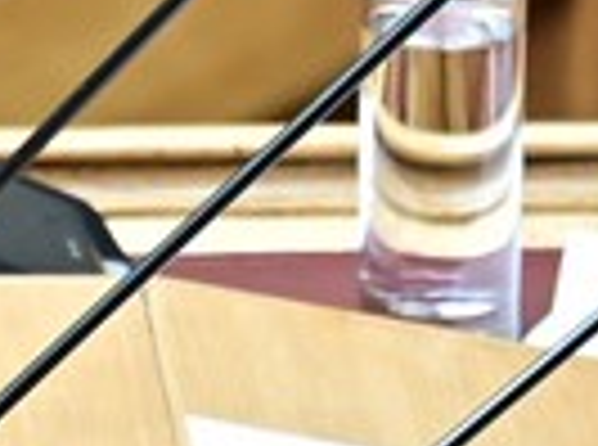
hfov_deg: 1.1
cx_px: 1304
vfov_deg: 0.8
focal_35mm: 1741
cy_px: -655
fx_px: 29995
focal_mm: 200
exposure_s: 1/250
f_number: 3.5
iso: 640
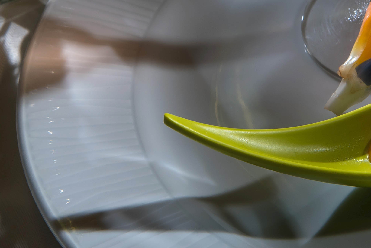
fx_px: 1763
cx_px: 228
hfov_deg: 12.0
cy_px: -98
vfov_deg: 7.9
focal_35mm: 171
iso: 200
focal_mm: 56
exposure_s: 1/60
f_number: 14
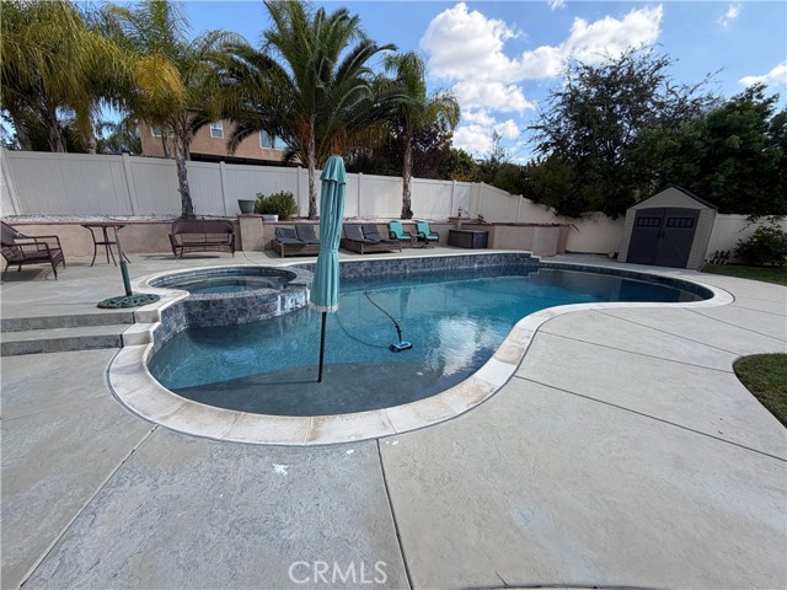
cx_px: 394
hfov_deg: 102.1
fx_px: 318
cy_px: 295
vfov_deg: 85.7
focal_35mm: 14
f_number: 2.2
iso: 40
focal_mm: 2.22
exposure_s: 1/770
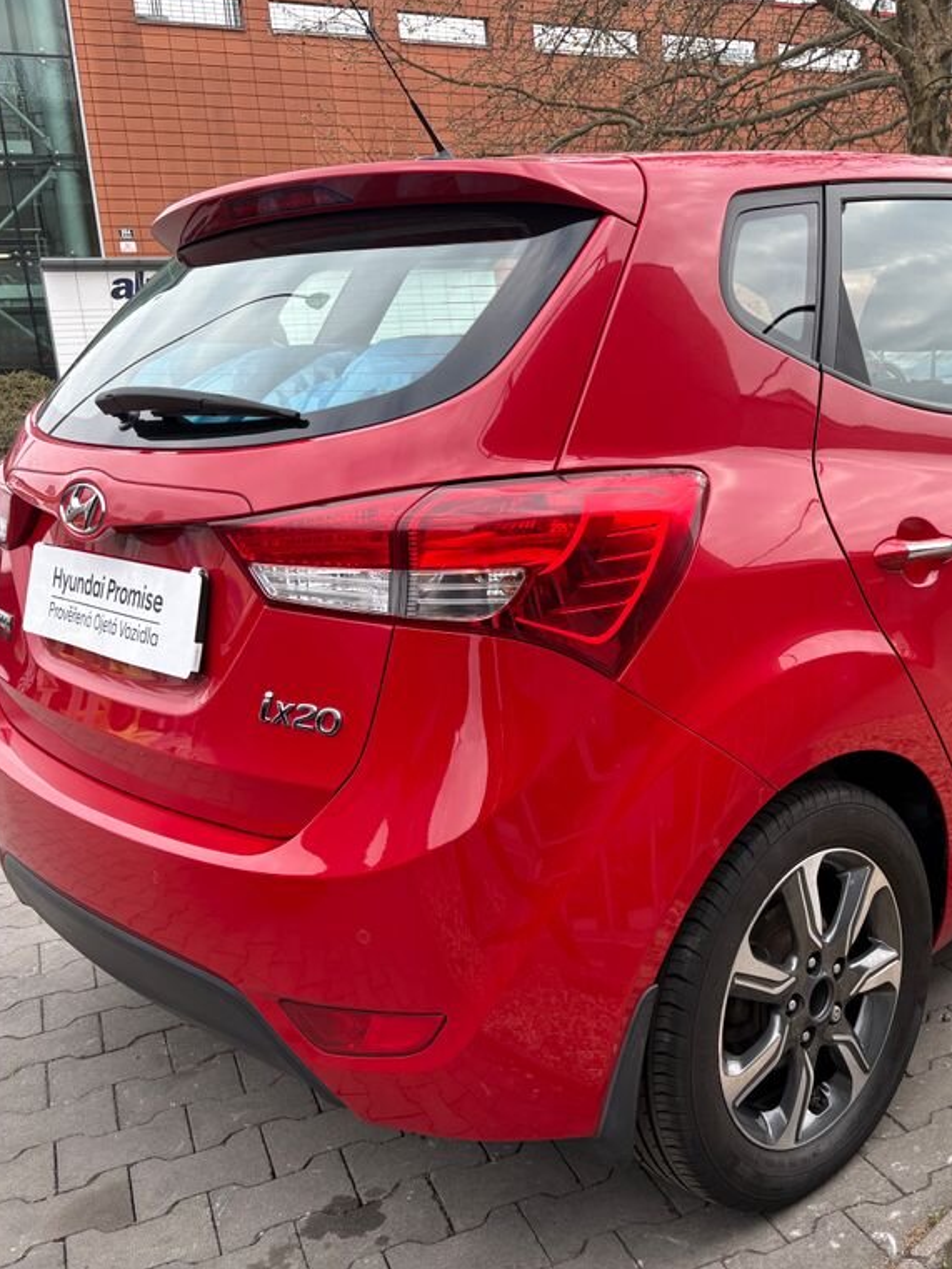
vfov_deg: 52.6
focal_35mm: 35
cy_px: 630
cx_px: 727
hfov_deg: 39.5
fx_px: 1283
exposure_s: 1/612
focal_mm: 5.96
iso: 50
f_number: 1.6
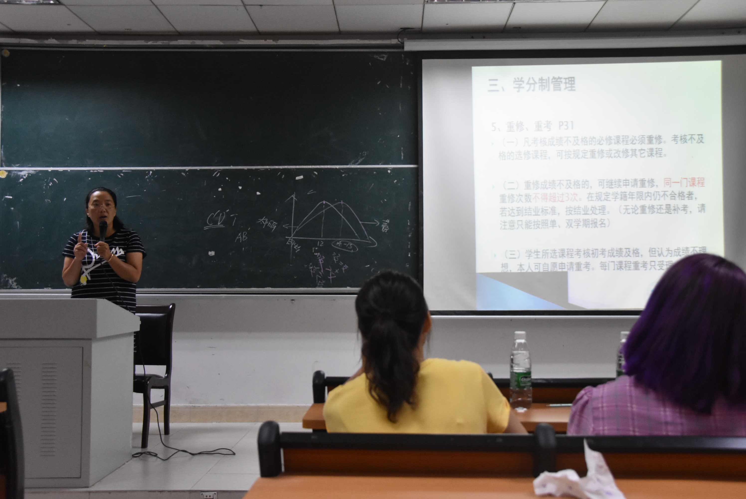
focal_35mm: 39
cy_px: 250
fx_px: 809
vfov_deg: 34.3
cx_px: 373
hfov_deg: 49.5
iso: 2800
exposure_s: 1/125
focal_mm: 26
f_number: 5.6
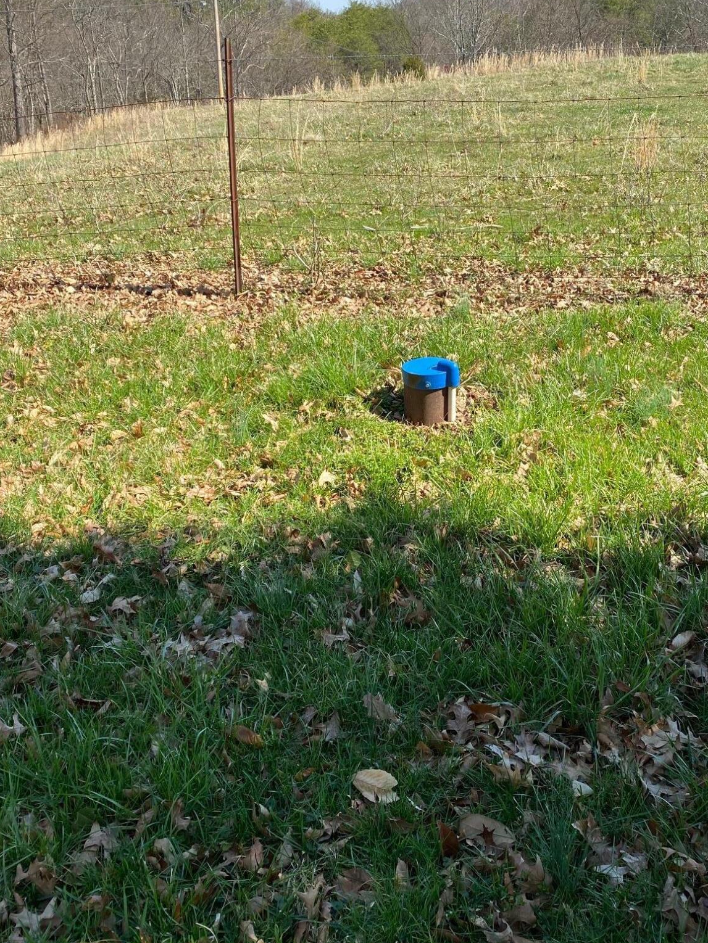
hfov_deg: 41.7
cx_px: 401
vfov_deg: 53.8
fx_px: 927
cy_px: 414
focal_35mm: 34
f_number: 1.8
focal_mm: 4.25
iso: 32
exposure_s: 1/1362
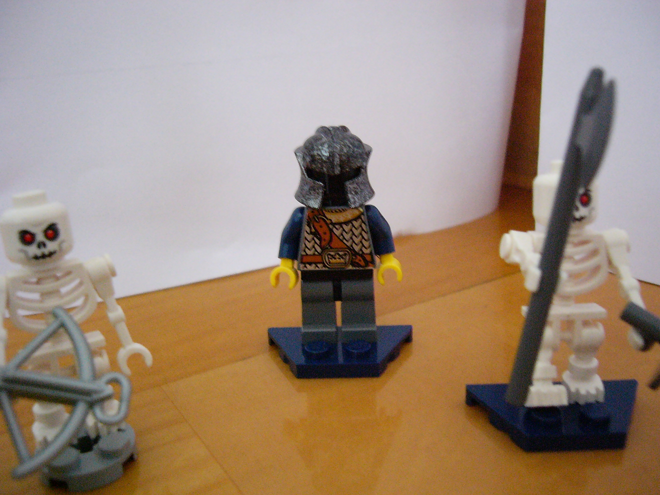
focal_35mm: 35
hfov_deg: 52.6
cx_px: 330
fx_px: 667
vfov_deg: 40.7
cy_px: 248
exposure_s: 1/10
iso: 400
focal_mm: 5.8
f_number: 2.8
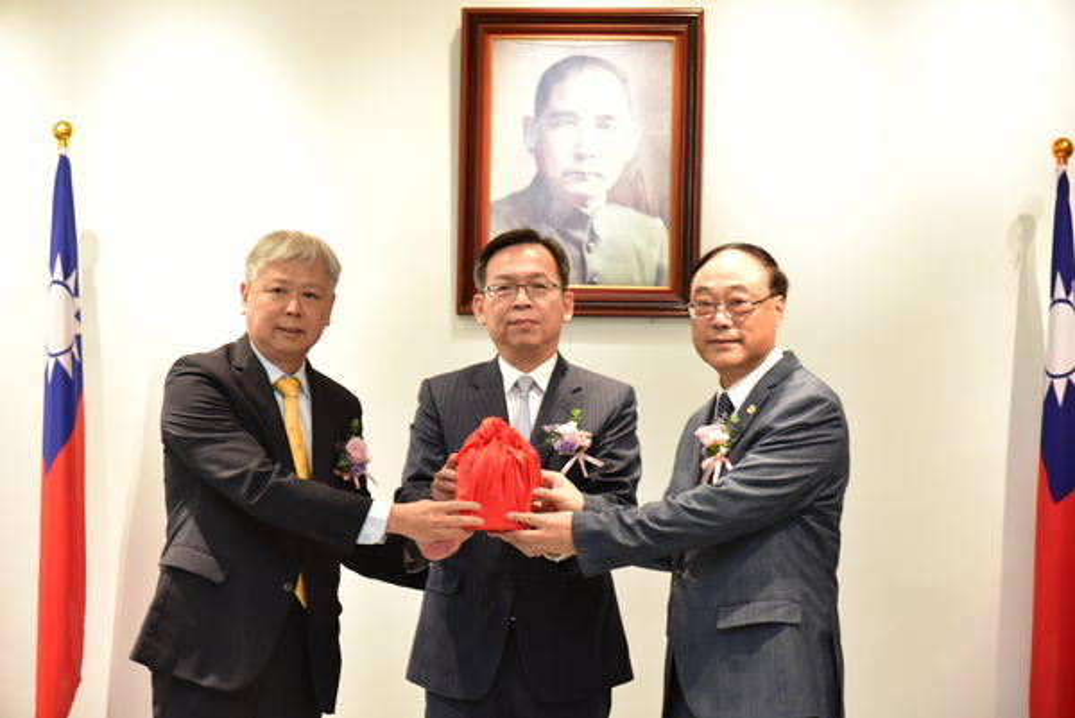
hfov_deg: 24.7
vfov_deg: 16.7
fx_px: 2450
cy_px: 359
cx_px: 538
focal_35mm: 82
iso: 2000
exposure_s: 1/60
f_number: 5
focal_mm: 82
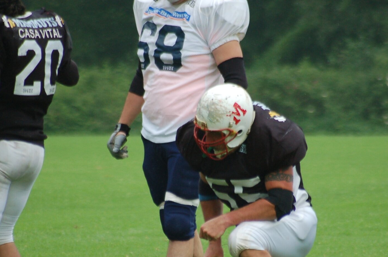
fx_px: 7594
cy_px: 159
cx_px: 219
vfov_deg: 1.9
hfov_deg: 2.9
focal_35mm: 706
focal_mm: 300
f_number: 5.6
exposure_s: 1/500
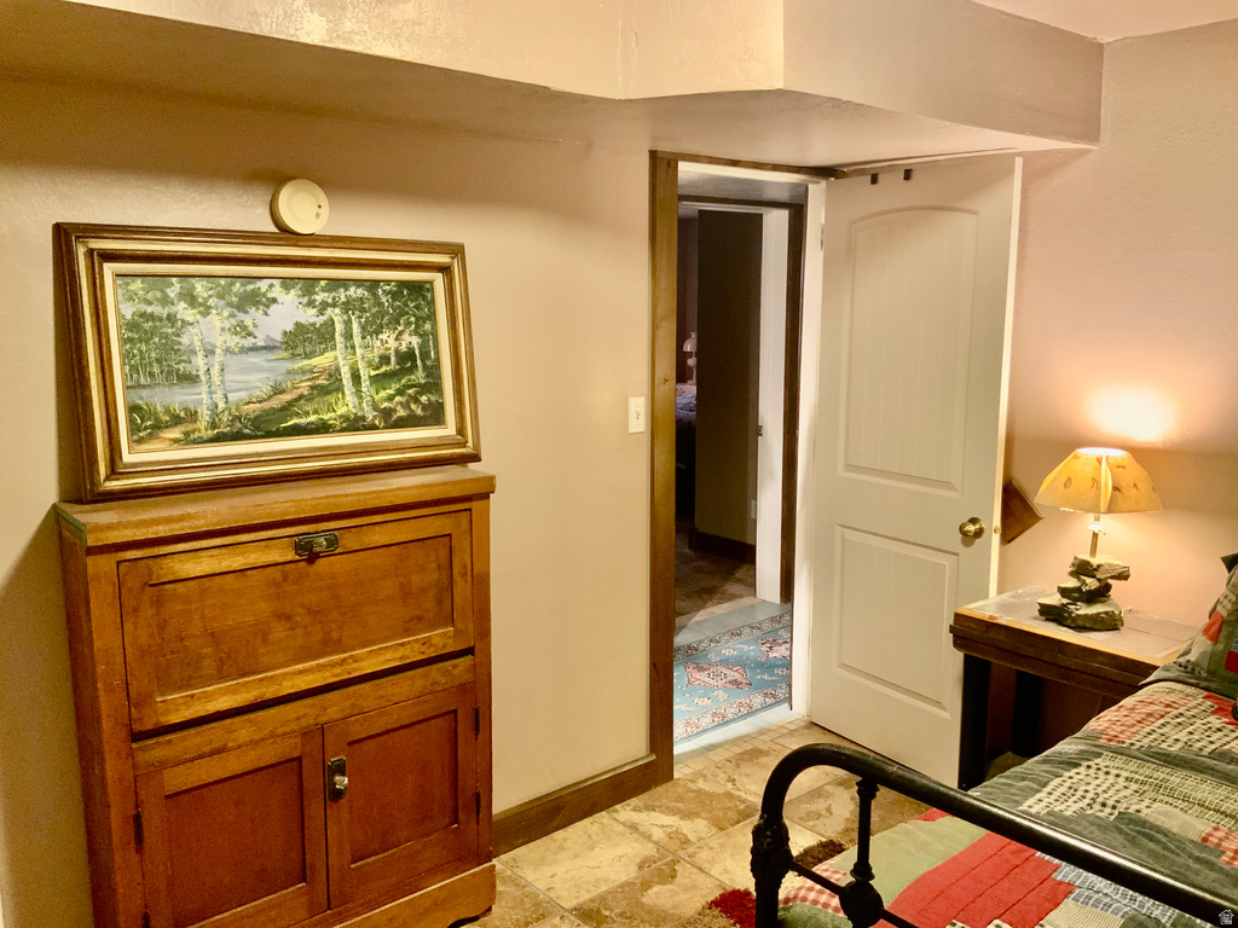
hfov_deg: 61.7
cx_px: 619
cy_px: 464
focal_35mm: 29
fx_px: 1037
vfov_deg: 48.2
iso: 250
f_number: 1.8
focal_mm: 3
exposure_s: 1/40
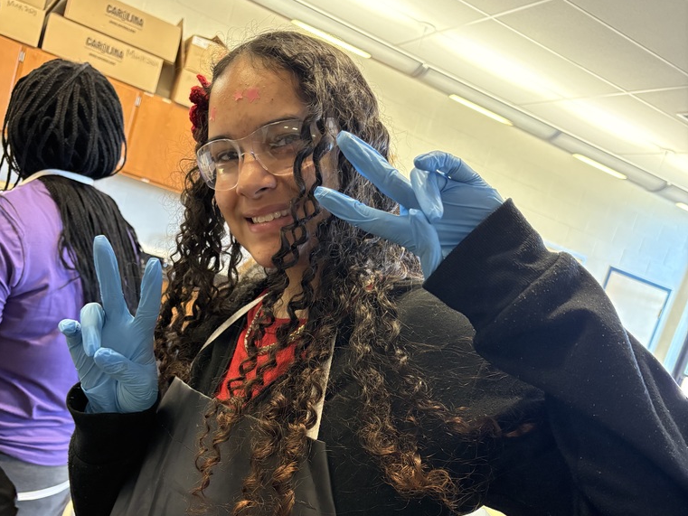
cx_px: 342
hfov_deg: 52.6
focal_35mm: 35
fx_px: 696
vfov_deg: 39.9
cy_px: 371
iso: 400
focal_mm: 5.96
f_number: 1.6
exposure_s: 1/60
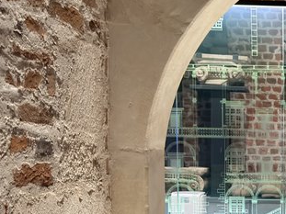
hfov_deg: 22.0
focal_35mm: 79
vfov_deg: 18.3
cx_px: 380
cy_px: 203
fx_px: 652
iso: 500
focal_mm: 6.76
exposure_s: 1/30
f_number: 1.78
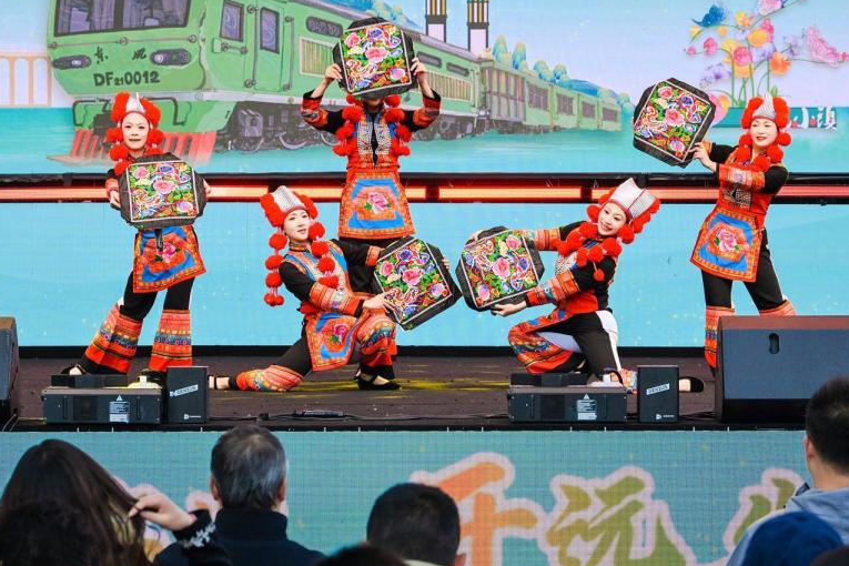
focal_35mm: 138
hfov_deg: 14.9
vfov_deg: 9.9
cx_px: 420
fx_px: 3254
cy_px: 256
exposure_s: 1/320
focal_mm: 110
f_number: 9
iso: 800
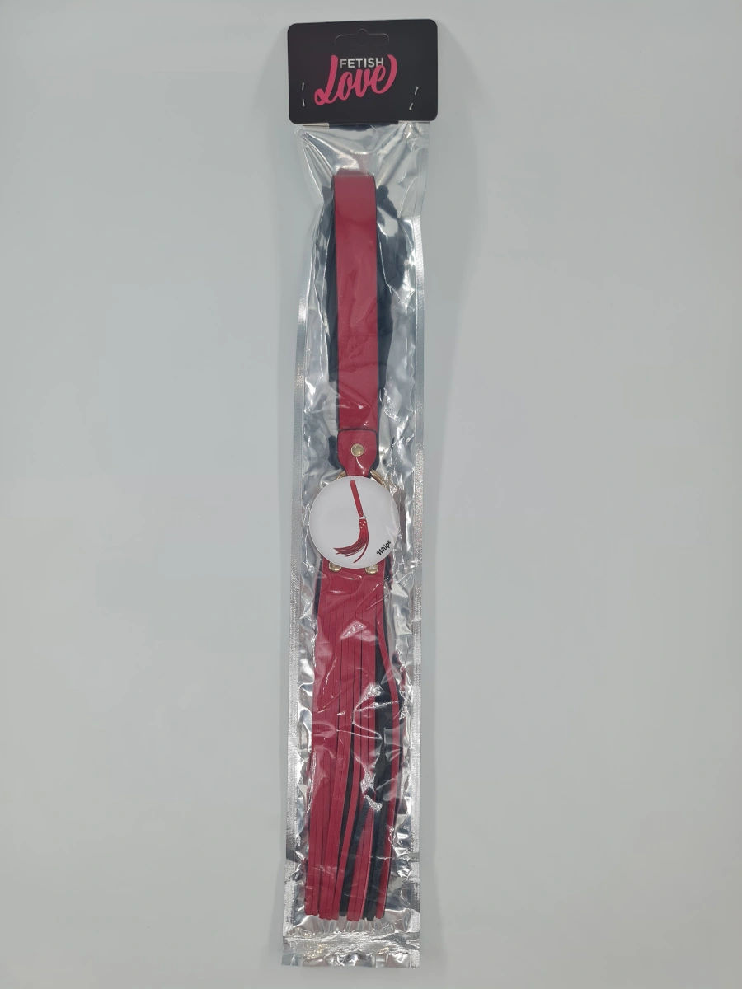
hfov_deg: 54.9
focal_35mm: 25
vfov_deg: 69.4
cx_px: 371
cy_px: 494
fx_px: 715
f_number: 1.8
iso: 50
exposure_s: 1/337
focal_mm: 7
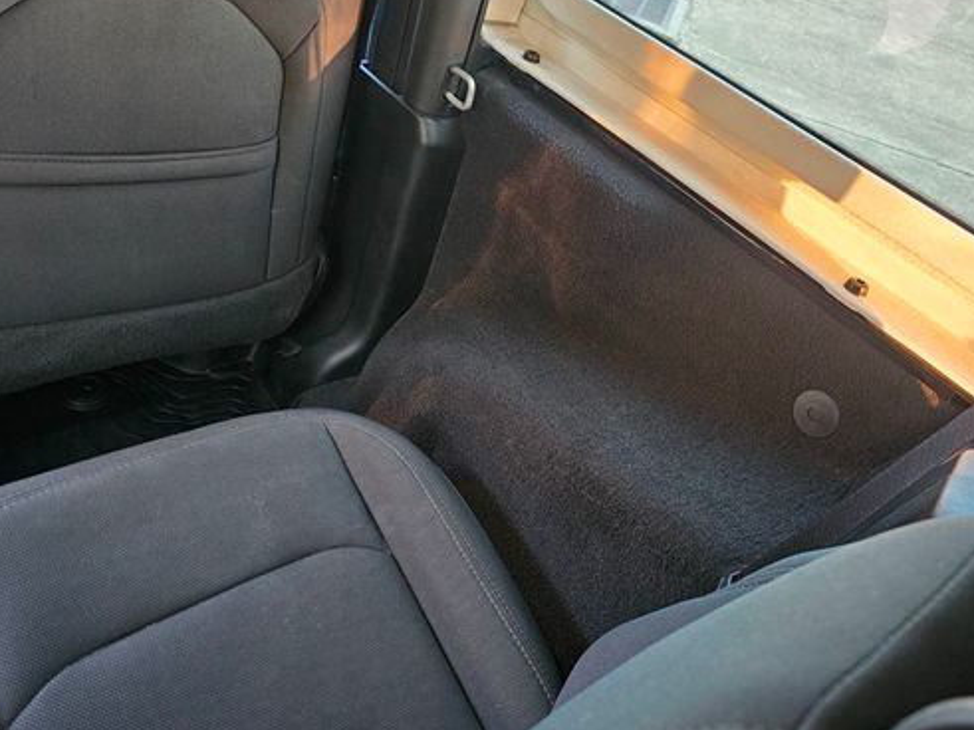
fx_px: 844
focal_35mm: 30
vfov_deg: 46.5
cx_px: 508
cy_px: 290
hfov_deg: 60.0
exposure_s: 1/30
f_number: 1.7
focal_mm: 6.3
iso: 640
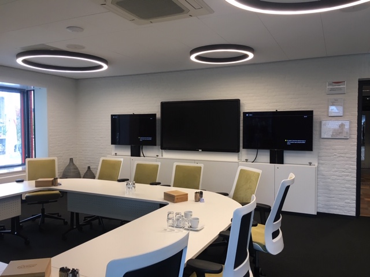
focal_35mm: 29
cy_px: 138
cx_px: 185
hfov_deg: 61.7
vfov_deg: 48.2
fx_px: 310
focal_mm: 4.15
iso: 50
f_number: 2.2
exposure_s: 1/33
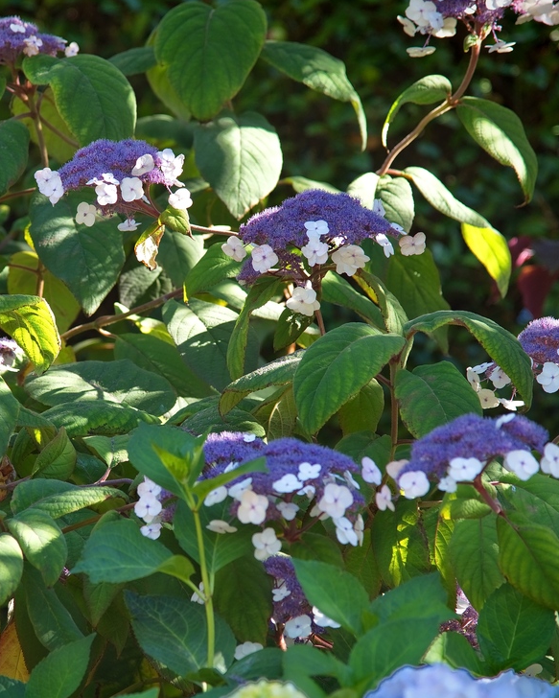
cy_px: 373
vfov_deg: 9.7
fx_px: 4092
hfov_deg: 7.8
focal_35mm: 198
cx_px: 151
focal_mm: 120
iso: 280
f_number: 4
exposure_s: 1/250
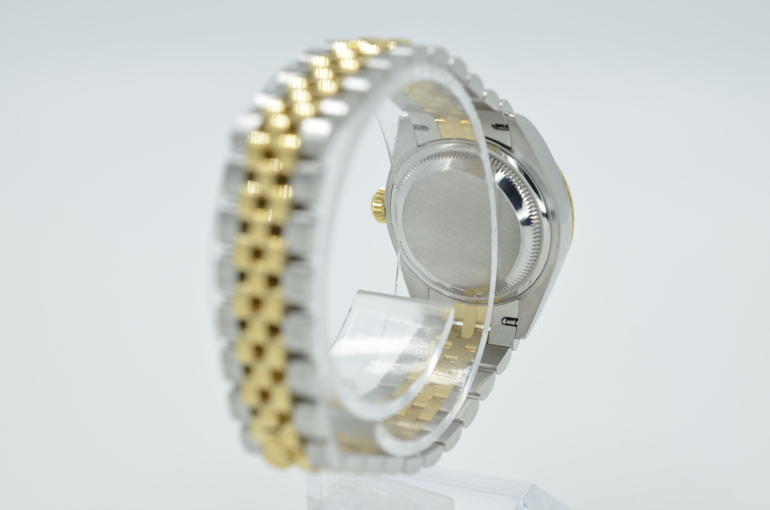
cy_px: 255
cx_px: 385
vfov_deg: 22.5
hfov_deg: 33.5
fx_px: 1281
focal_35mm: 60
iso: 100
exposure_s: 1/40
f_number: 8
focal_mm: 40
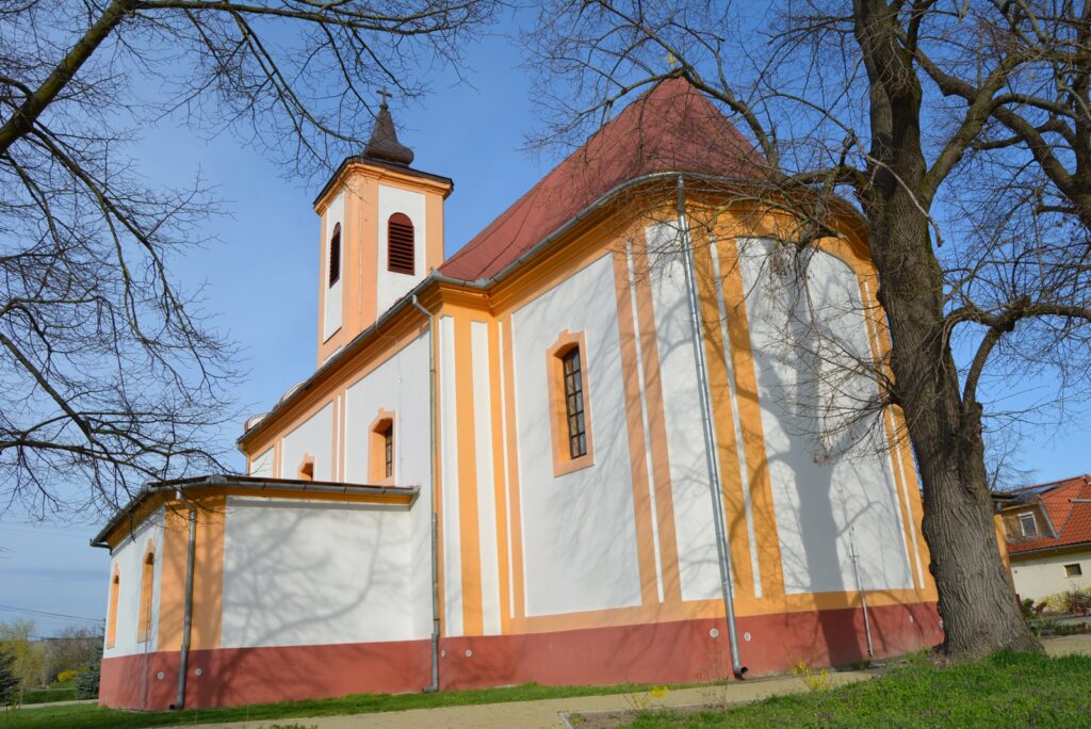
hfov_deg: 67.4
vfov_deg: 48.0
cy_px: 364
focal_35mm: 27
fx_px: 819
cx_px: 546
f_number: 9
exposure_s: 1/320
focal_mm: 18
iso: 100
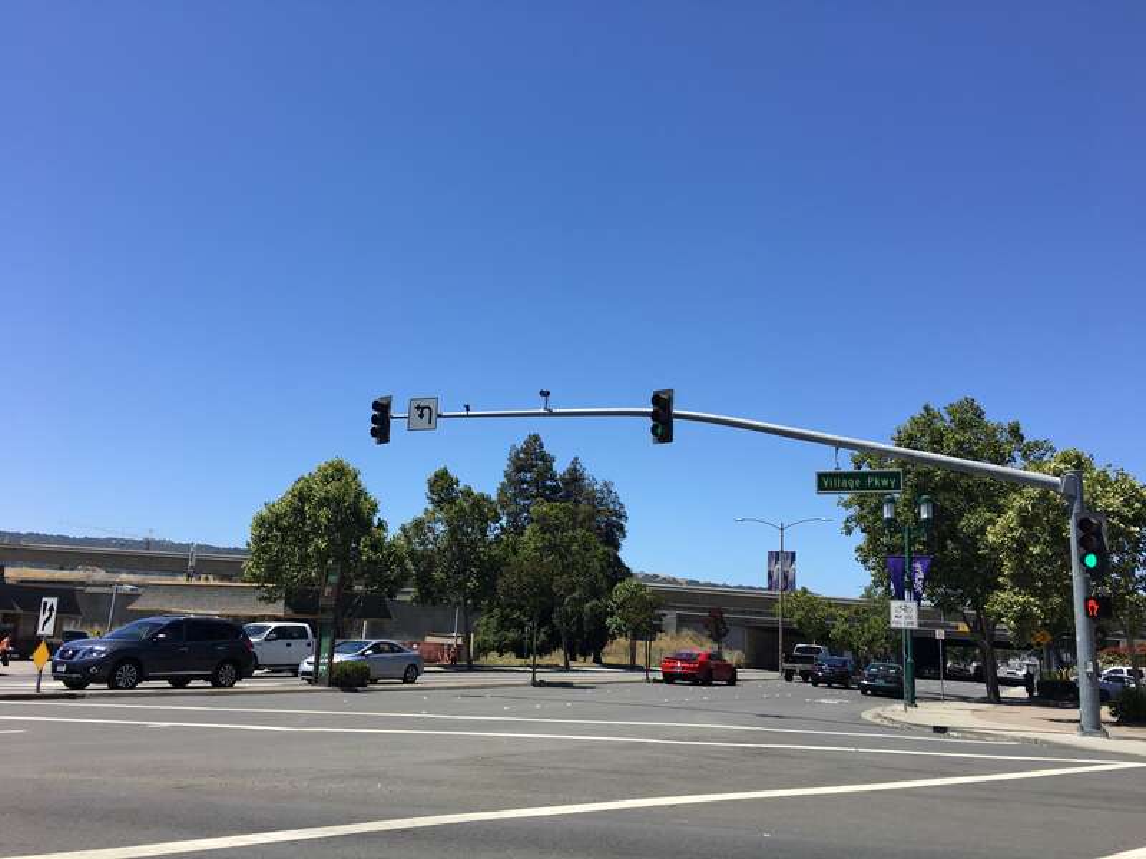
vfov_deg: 48.2
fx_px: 960
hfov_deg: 61.7
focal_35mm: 29
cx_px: 573
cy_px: 430
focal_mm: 4.15
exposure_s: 1/1425
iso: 25
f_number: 2.2
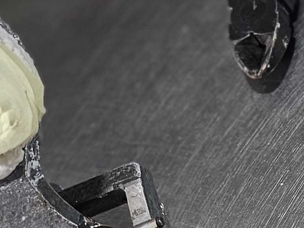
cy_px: 74
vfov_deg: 12.2
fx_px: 1063
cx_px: 488
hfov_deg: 14.8
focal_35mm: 121
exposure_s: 1/100
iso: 200
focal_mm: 6.3
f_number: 1.7
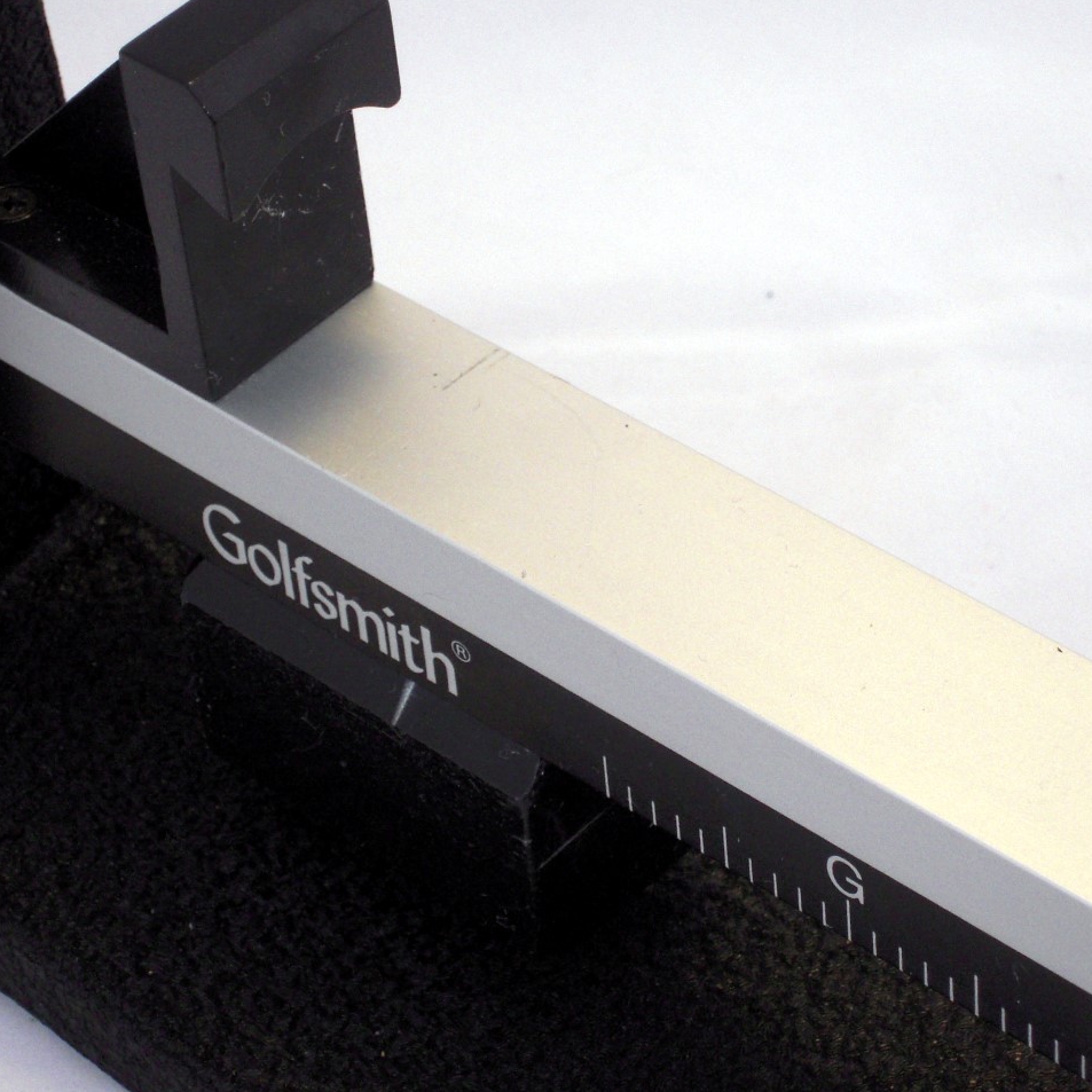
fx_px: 4747
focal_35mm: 133
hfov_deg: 13.1
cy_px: 547
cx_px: 564
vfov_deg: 13.1
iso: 400
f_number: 5.8
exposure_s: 1/80
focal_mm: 20
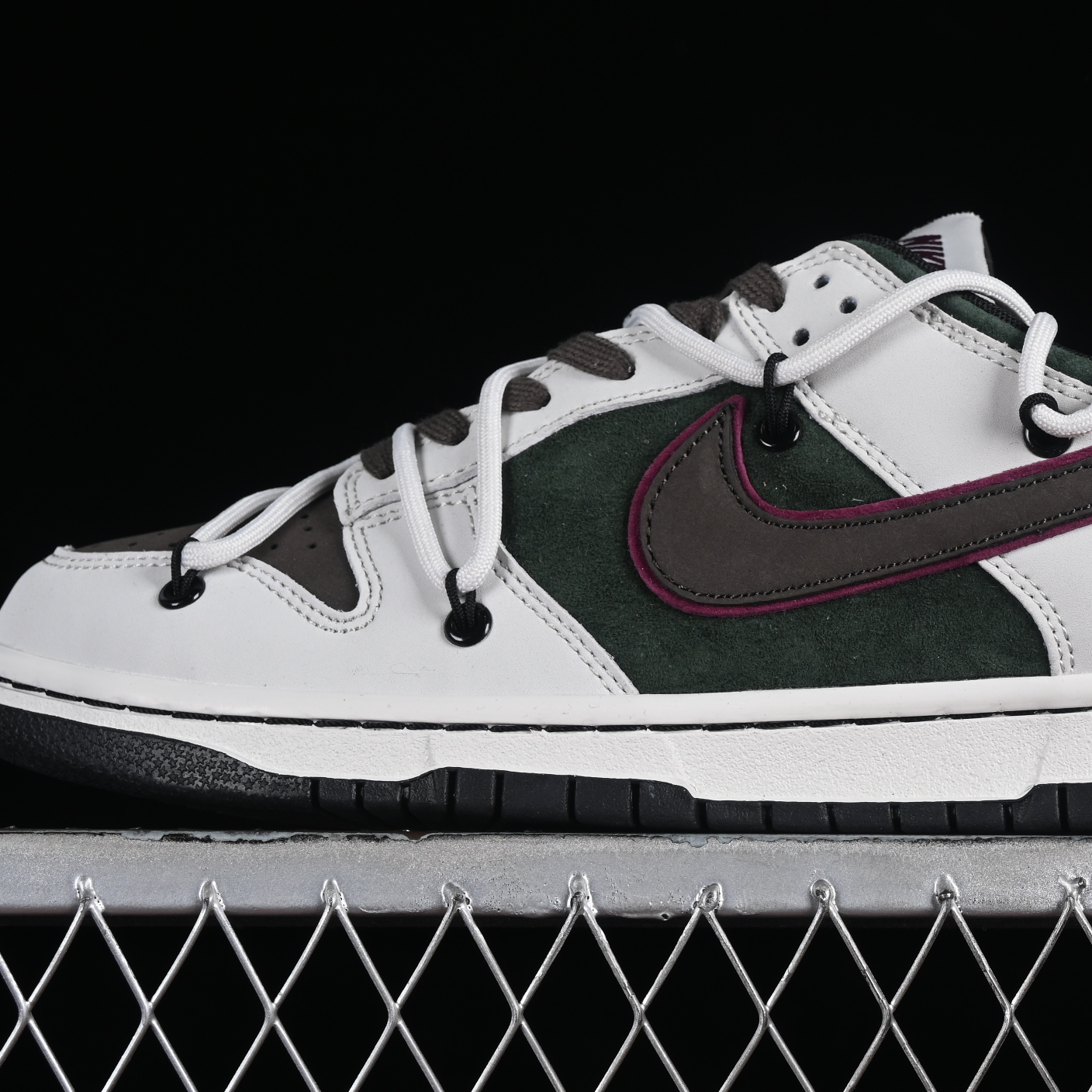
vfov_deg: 13.8
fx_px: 4497
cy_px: 395
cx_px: 760
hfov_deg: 13.8
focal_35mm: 126
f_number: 8
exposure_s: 1/80
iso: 160
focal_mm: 50
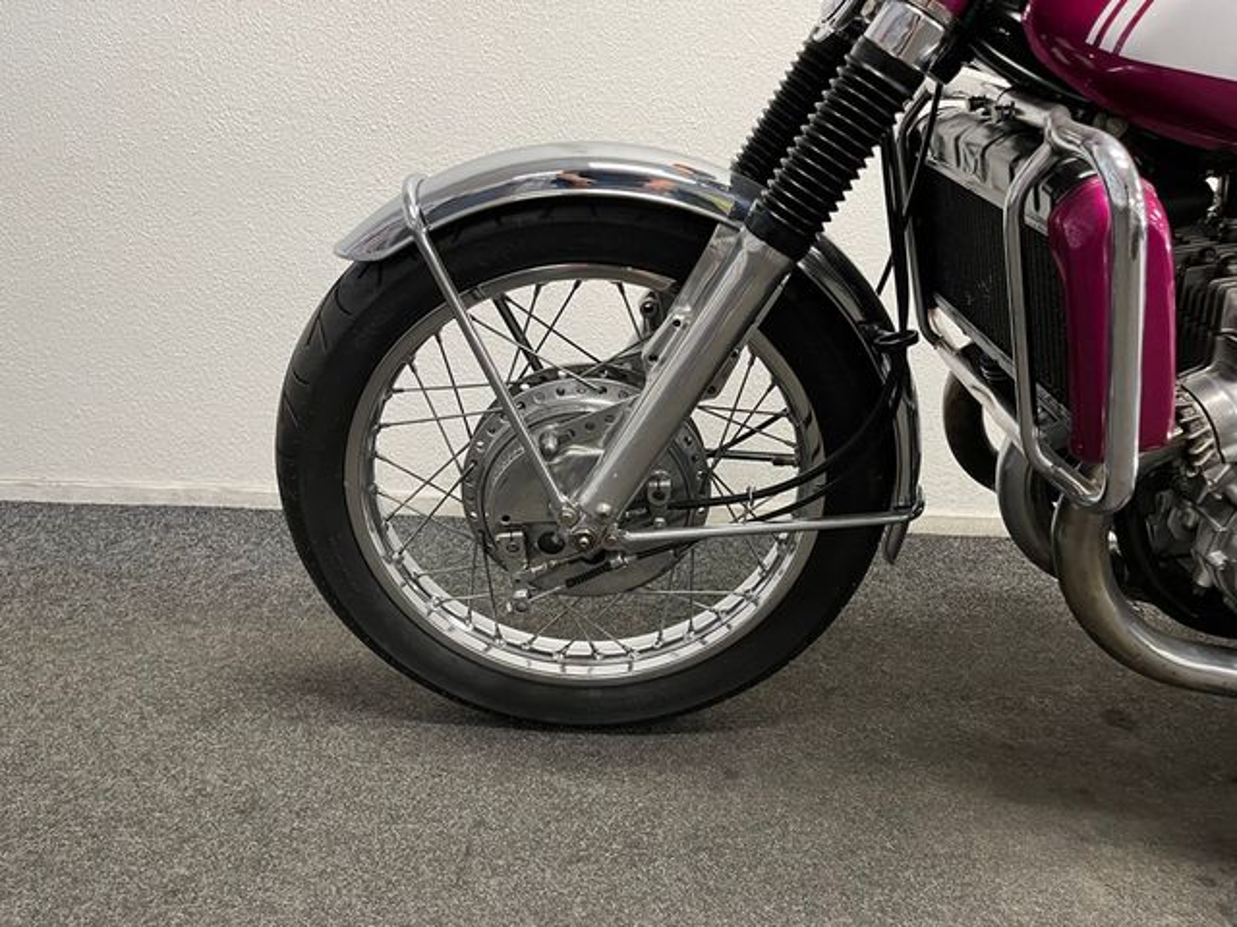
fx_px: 929
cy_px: 464
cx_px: 618
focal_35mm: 26
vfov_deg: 53.1
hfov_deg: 67.3
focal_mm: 5.1
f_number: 1.6
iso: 160
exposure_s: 1/50
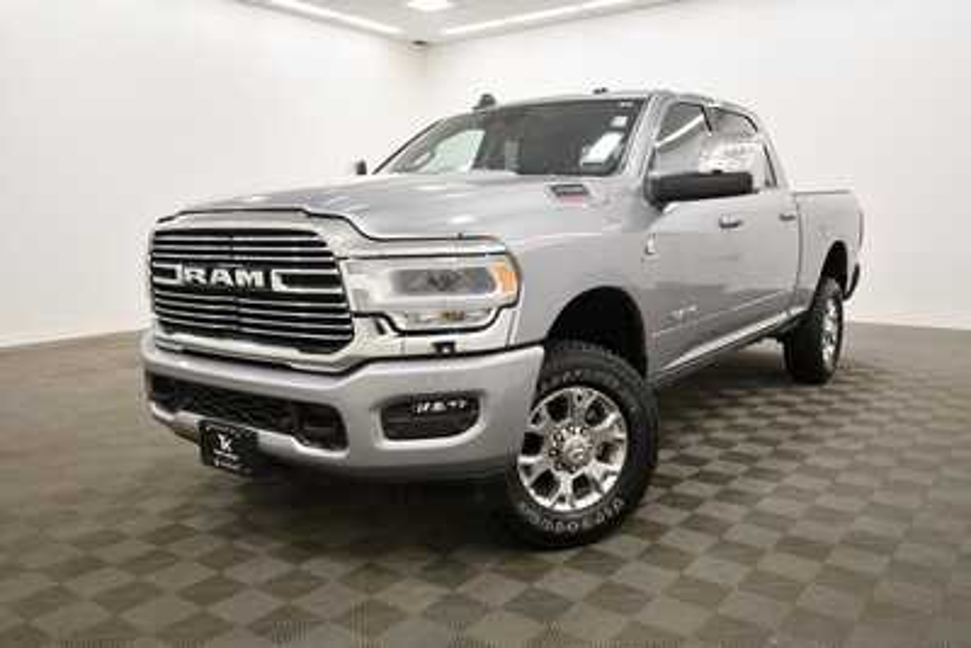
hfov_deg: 61.9
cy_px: 324
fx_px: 809
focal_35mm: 30
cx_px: 486
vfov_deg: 43.6
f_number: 5.6
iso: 1000
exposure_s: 1/125
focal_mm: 20
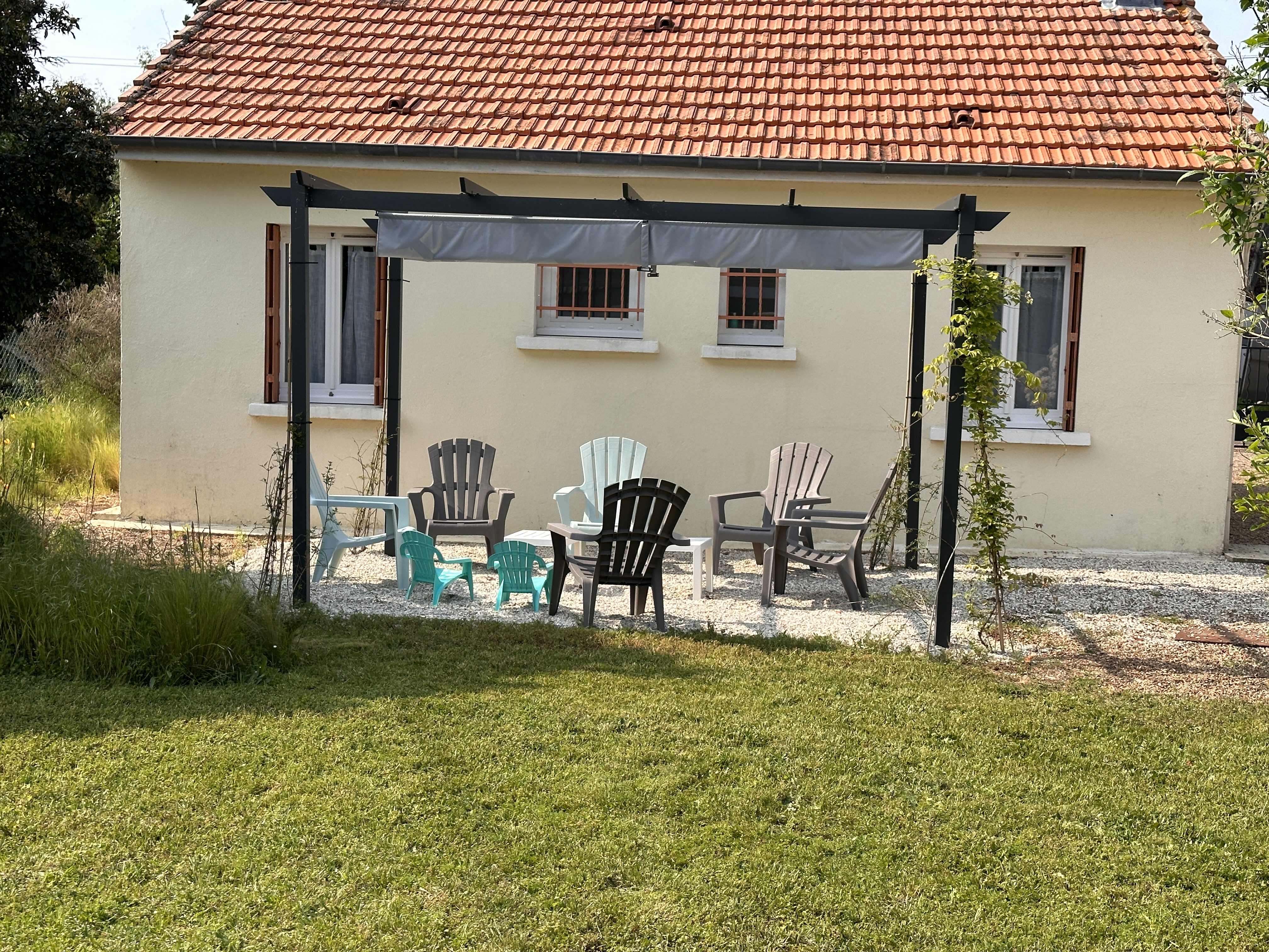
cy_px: 476
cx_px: 634
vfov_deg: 30.3
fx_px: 1760
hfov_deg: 39.7
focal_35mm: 48
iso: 64
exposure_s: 1/2591
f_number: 1.78
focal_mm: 6.86
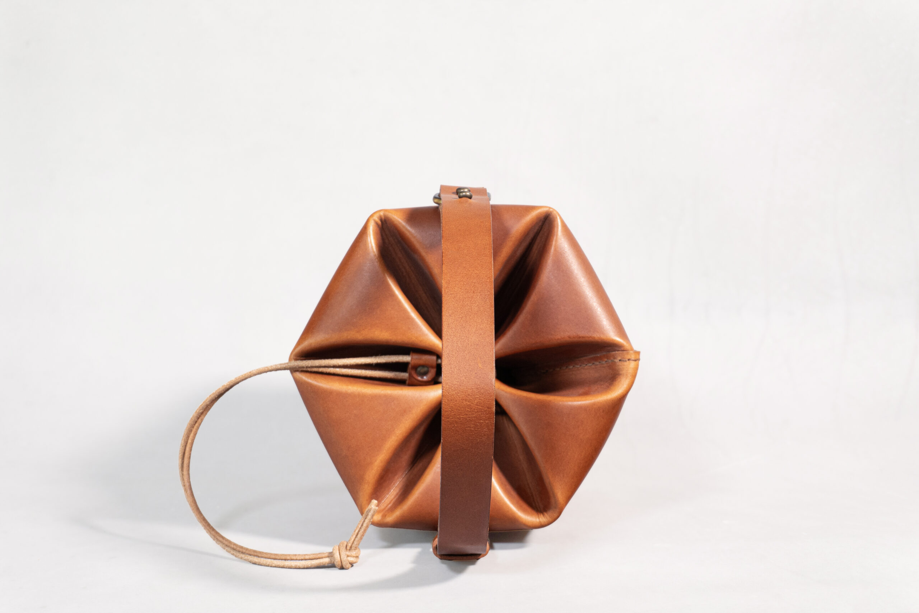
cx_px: 460
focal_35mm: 70
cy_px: 306
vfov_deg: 19.3
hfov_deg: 28.6
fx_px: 1800
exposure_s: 1/40
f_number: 5.6
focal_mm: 47
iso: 400
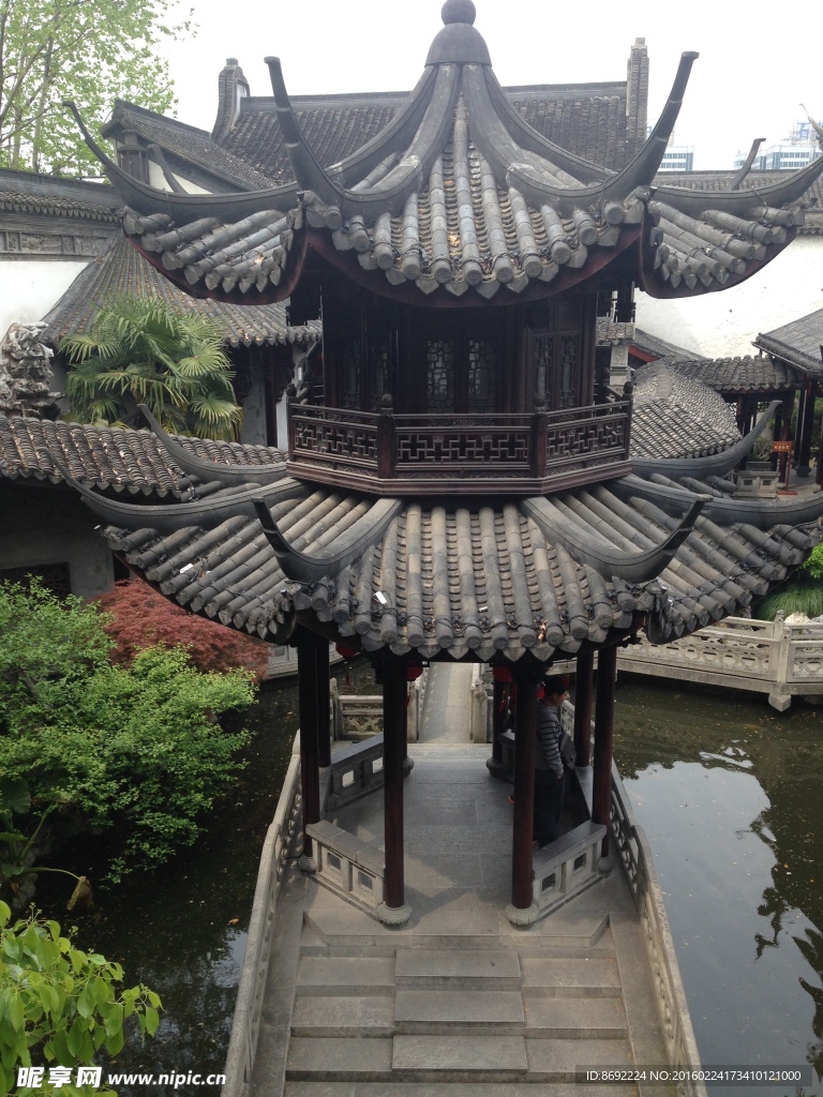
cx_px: 412
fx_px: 1046
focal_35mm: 33
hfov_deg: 42.9
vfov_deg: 55.4
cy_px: 548
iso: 50
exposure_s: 1/330
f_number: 2.4
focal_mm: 4.12
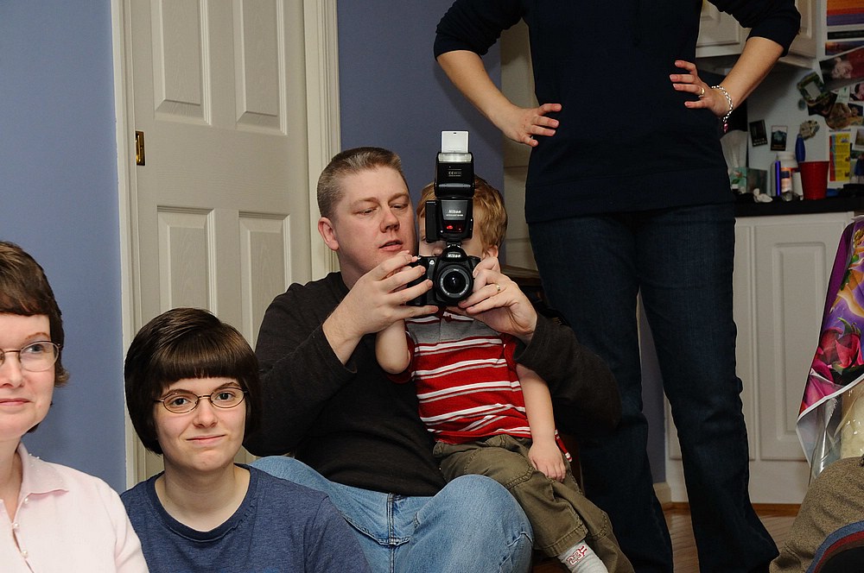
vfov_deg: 13.0
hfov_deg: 19.5
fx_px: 2517
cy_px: 286
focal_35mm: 105
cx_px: 432
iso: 800
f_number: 8
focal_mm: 70
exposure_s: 1/200
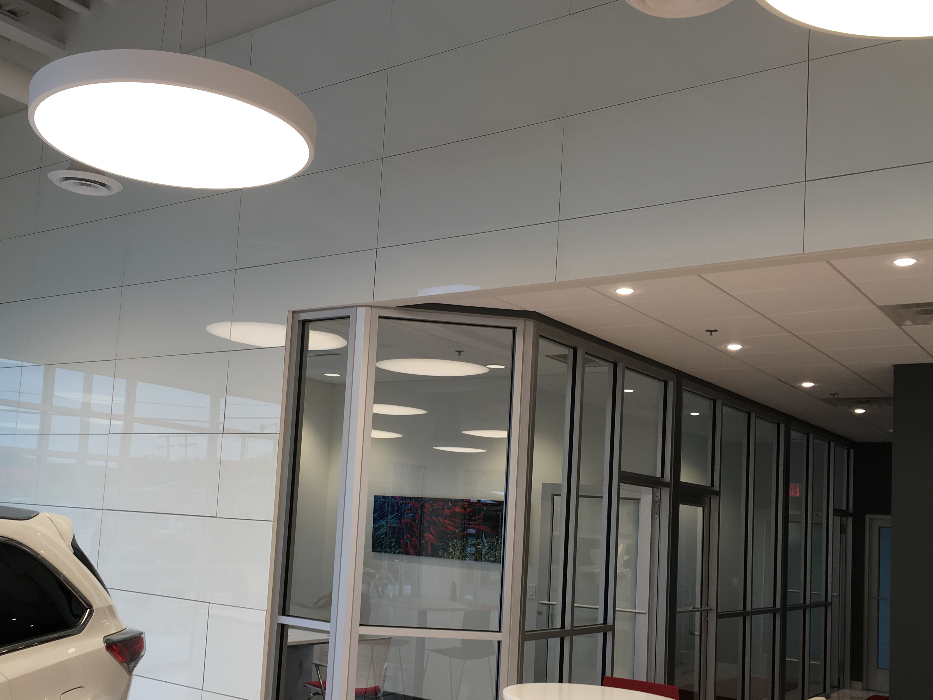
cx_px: 375
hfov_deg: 51.0
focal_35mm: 36
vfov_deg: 39.5
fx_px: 970
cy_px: 426
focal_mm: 4.15
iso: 25
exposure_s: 1/60
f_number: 2.2
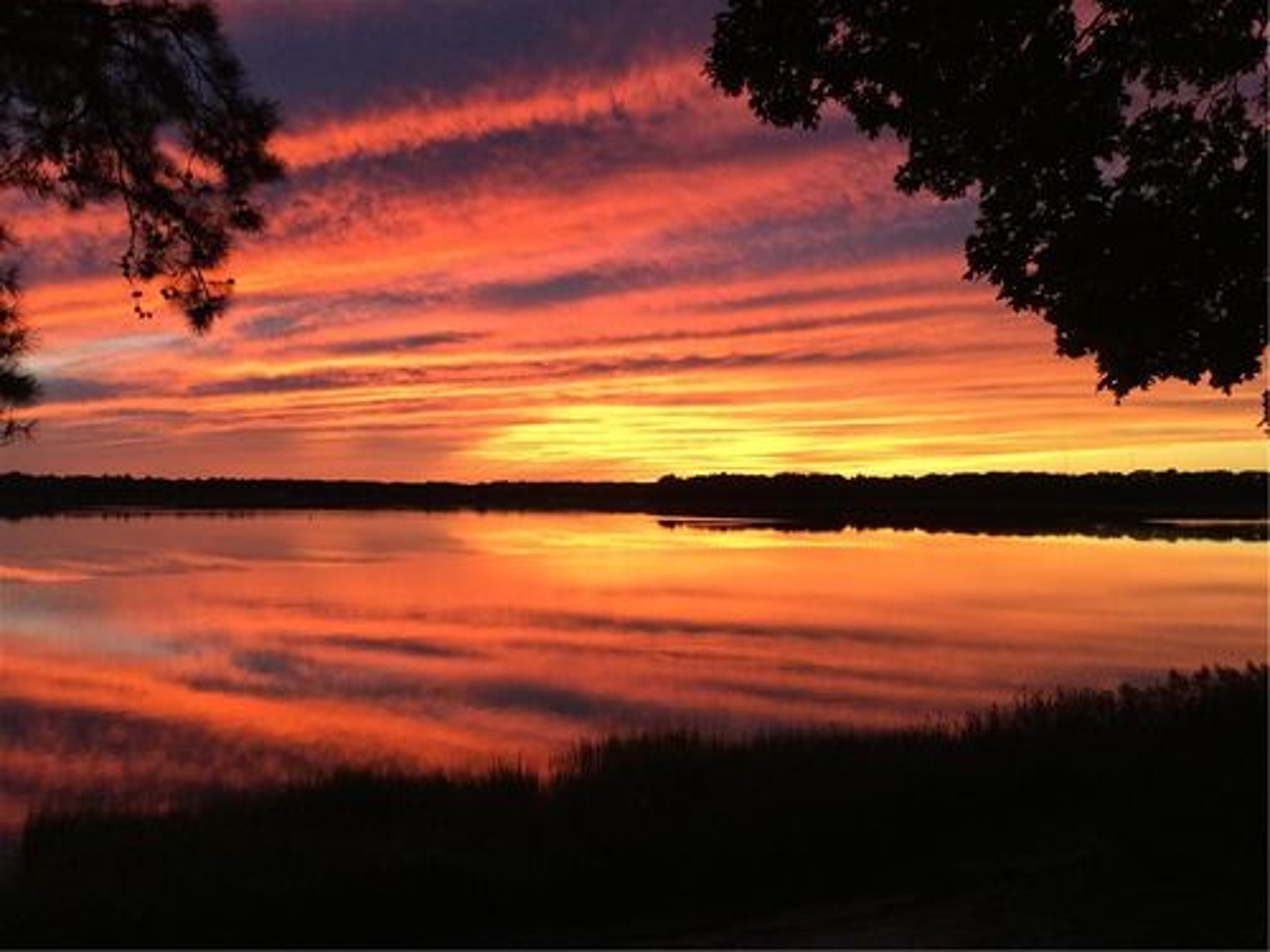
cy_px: 476
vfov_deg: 45.4
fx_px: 1137
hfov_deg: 58.4
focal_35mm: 31
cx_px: 635
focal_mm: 3.3
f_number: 2.4
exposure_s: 1/30
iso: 50
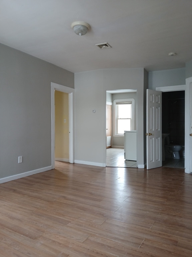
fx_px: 192
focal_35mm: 26
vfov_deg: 67.3
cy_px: 128
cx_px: 96
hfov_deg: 53.1
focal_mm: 3.98
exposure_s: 1/60
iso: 64
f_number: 1.8
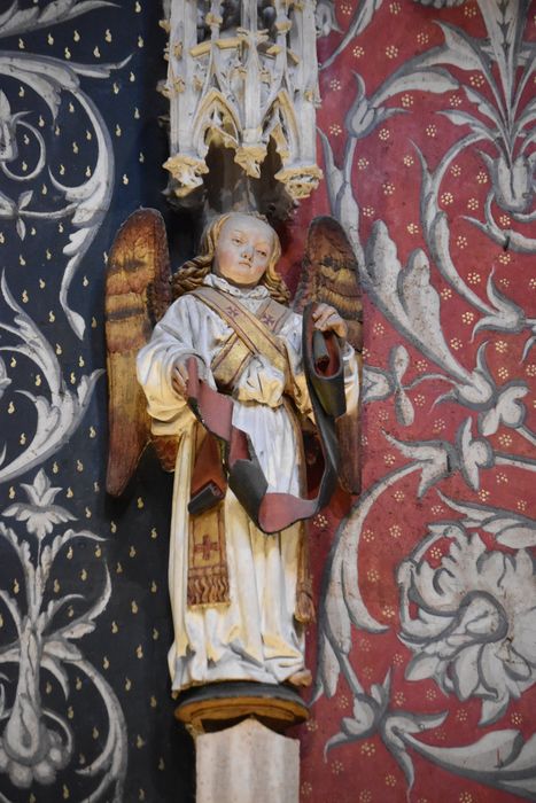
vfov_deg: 14.4
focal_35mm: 142
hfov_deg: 9.6
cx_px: 268
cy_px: 402
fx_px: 3181
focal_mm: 95
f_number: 4.5
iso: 5600
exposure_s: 1/125
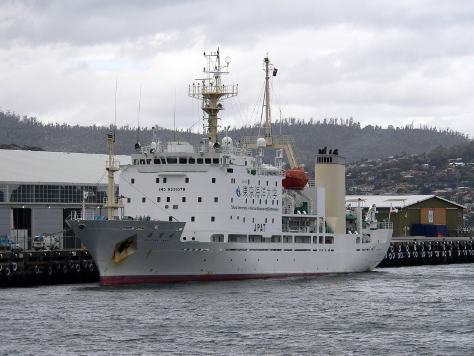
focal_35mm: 196
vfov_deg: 7.6
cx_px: 237
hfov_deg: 10.1
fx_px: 2684
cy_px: 178
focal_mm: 32.6
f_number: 4
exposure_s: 1/640
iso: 80
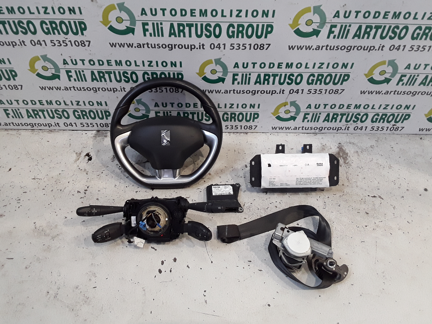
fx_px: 399
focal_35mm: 32
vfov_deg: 44.2
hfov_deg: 56.8
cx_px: 210
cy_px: 163
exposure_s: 1/33
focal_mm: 3.3
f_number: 2.2
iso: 294
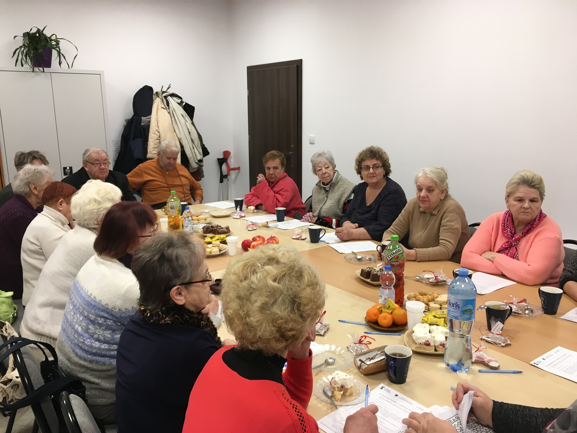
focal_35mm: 29
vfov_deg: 48.2
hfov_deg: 61.7
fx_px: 483
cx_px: 288
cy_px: 216
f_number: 2.2
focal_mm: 4.15
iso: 40
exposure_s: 1/33
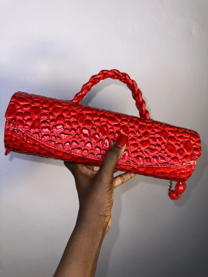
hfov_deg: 56.8
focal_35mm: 24
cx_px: 104
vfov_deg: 71.6
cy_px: 138
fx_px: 192
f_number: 1.78
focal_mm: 6.86
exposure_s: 1/642
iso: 50
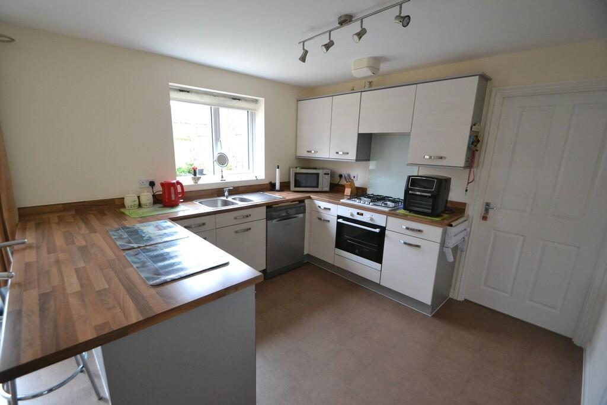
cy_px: 202
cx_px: 304
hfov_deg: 100.4
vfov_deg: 77.3
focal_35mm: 15
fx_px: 253
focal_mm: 10
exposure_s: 1/60
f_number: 3.5
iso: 2200
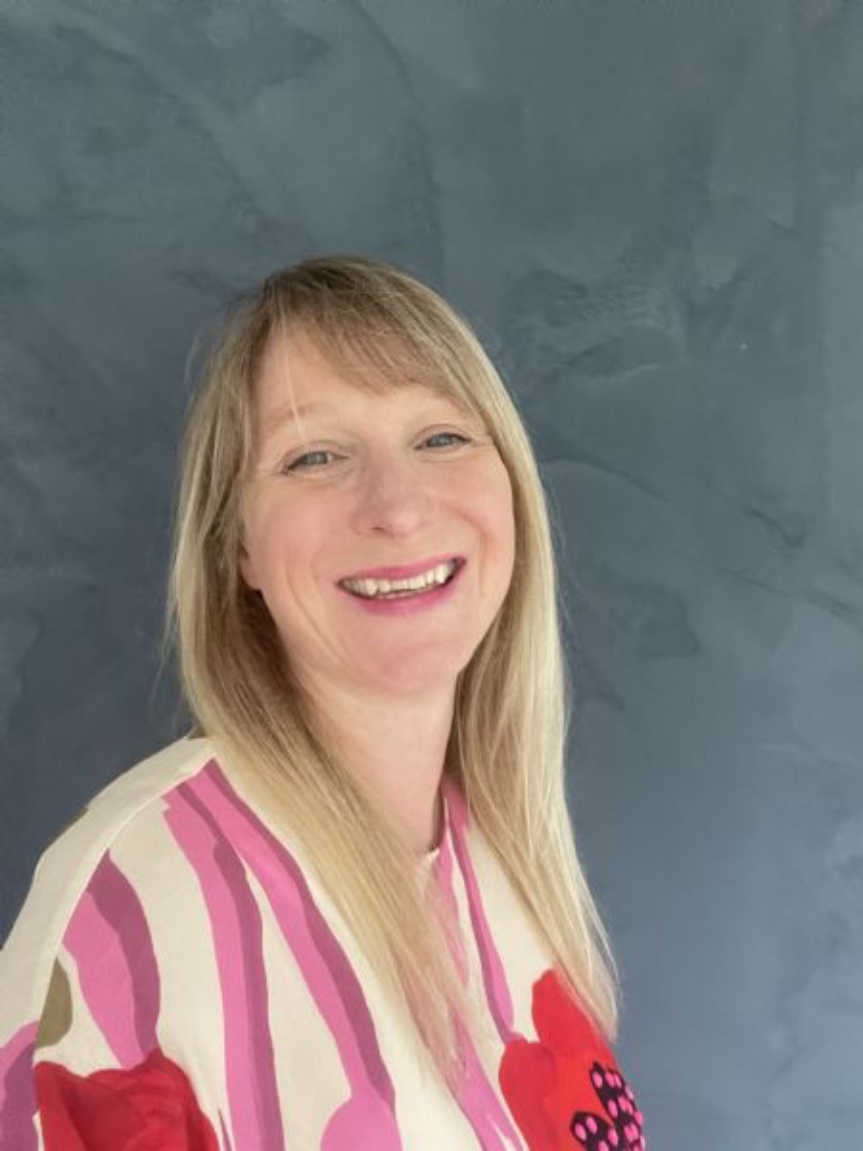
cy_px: 576
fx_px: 997
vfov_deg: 60.0
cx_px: 432
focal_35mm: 30
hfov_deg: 46.8
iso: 320
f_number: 2.2
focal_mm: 2.71
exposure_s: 1/60
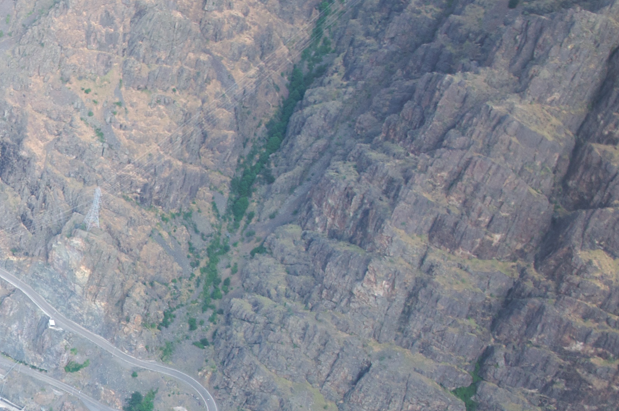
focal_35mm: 97
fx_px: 1666
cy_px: 391
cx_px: -156
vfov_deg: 13.9
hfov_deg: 19.6
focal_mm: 24
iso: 200
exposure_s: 1/100
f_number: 3.8
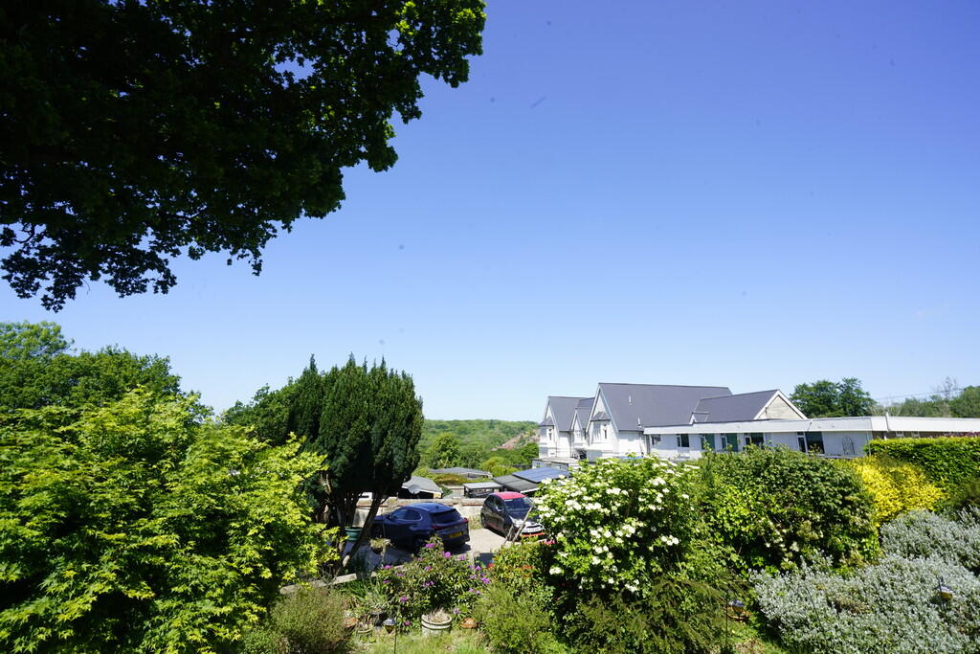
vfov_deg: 73.8
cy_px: 327
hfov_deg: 96.7
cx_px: 490
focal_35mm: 16
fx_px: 436
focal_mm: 16
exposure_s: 1/60
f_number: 16
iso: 200
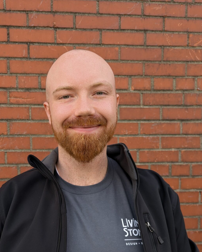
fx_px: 261
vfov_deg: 50.5
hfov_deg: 42.0
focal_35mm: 35
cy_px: 169
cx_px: 77
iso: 47
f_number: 1.85
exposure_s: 1/293
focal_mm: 6.81
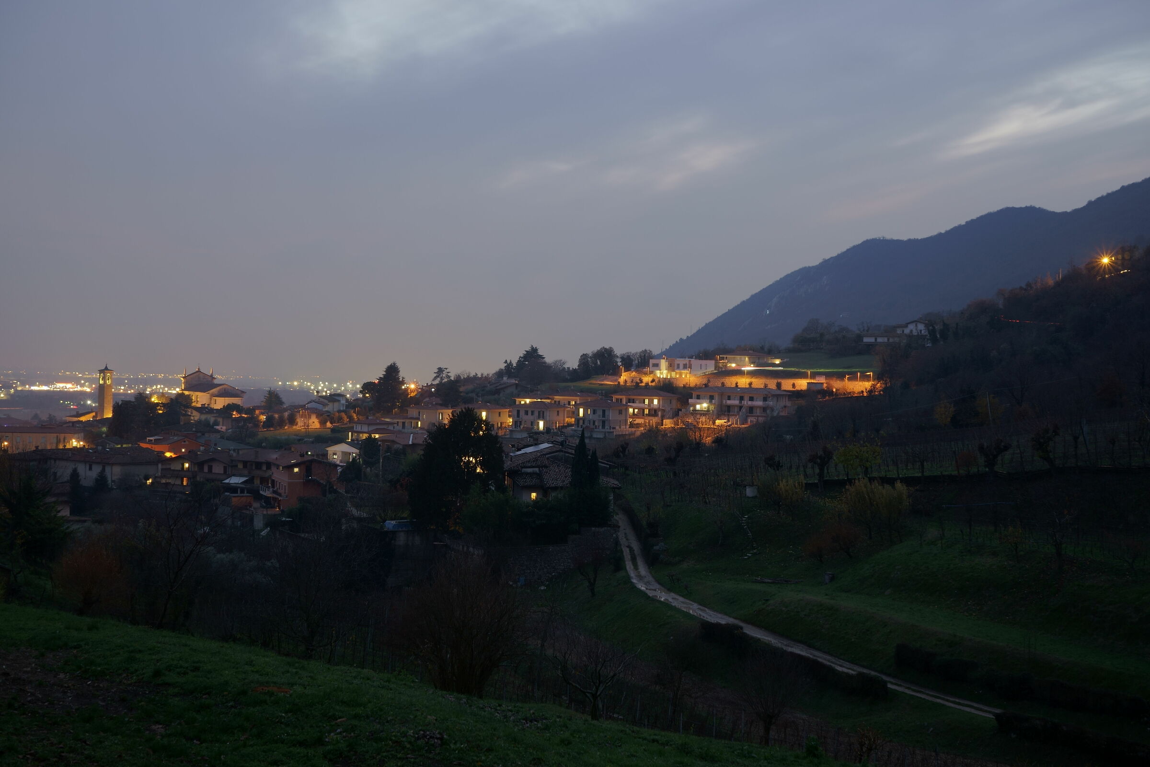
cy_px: 384
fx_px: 1246
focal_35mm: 39
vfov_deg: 34.2
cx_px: 575
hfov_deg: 49.6
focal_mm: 39
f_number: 9
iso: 100
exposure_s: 30
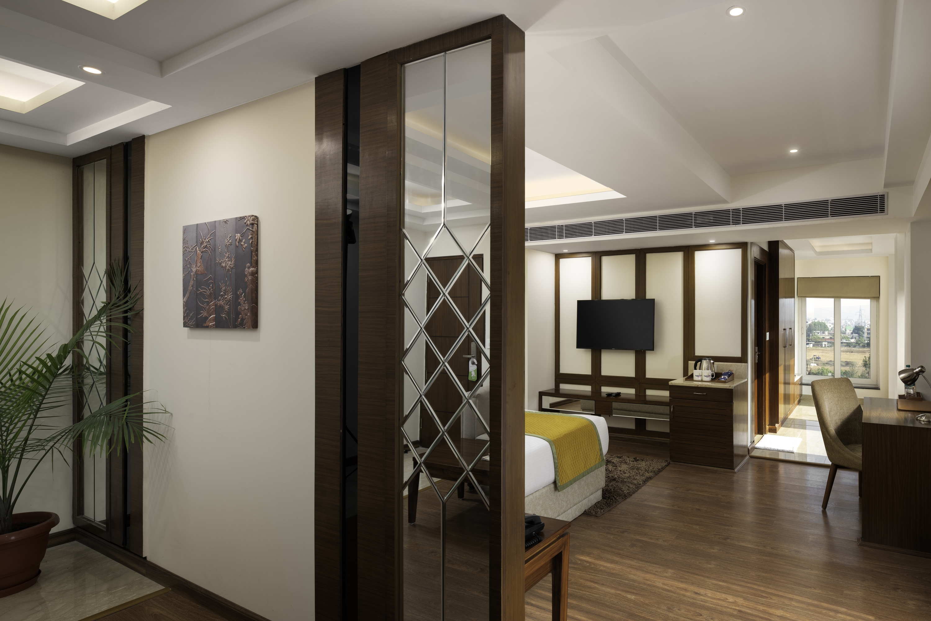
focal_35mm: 19
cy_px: 310
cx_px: 466
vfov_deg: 64.6
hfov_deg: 86.9
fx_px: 491
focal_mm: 19
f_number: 10
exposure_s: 1/160
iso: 100
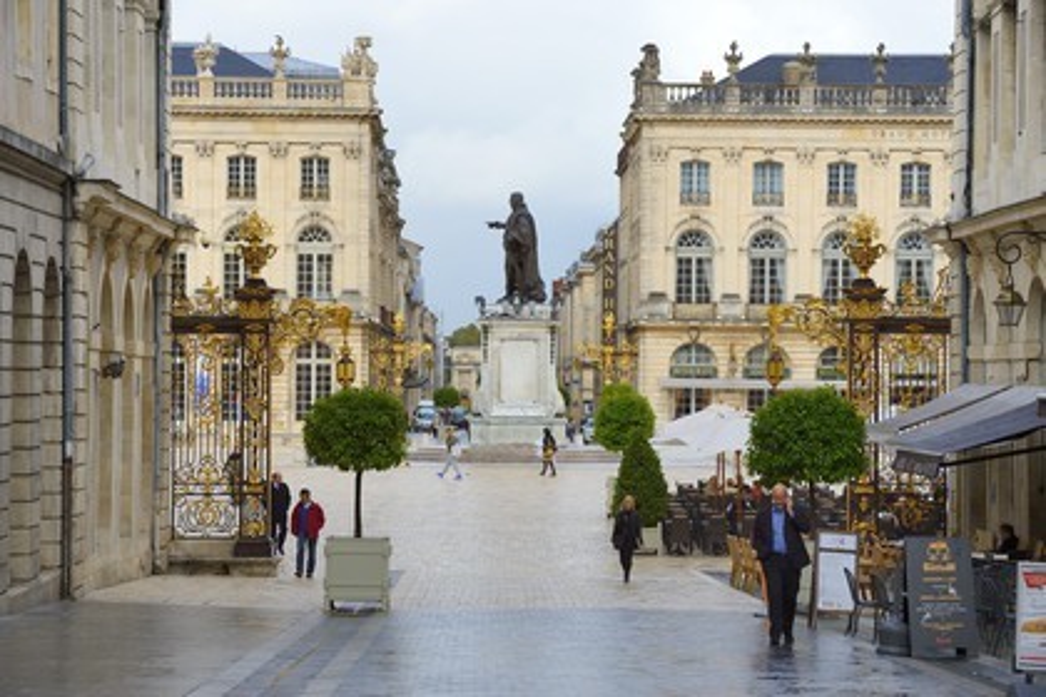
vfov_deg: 11.4
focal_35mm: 120
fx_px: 3486
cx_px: 523
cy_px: 348
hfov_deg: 17.1
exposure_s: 1/200
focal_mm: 120
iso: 200
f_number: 10
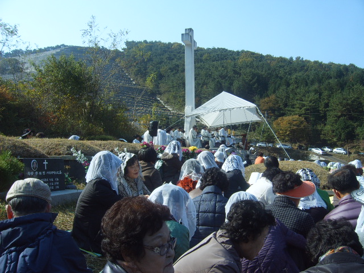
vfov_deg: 40.7
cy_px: 136
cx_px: 182
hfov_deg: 52.6
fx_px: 368
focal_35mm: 35
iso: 50
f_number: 5.8
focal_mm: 5.8
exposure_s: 1/250
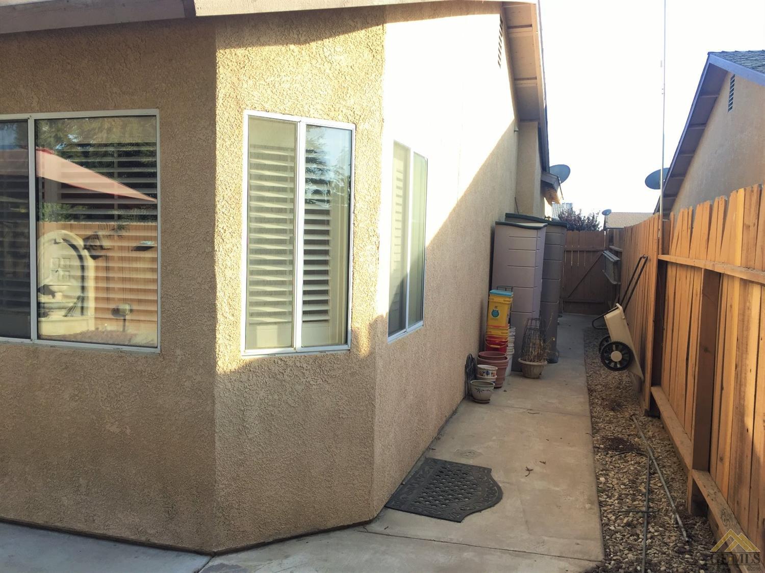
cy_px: 286
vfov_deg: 48.2
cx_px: 382
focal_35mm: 29
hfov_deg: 61.7
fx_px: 641
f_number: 2.2
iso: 32
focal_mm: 4.15
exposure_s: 1/304
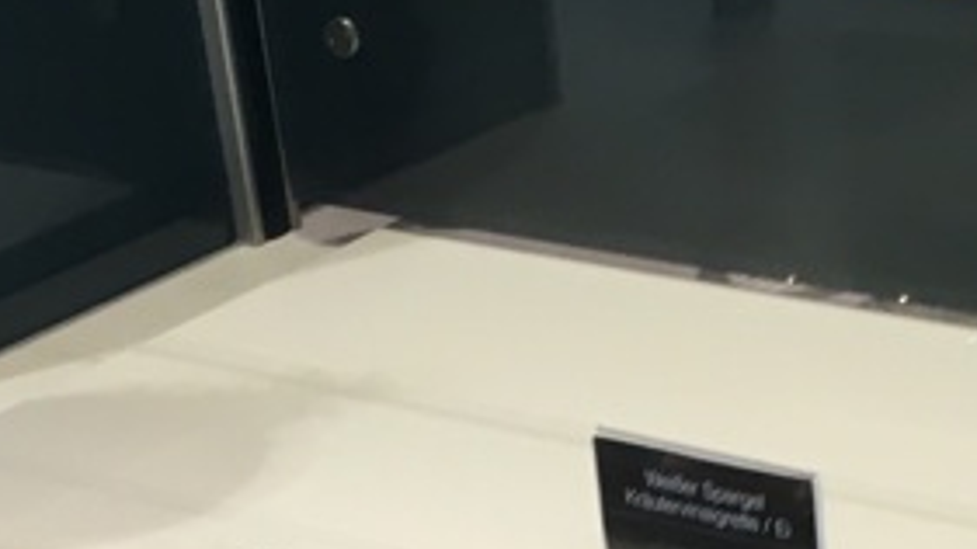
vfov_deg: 9.8
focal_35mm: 115
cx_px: 848
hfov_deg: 18.4
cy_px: 1067
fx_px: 2979
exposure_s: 1/33
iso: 32
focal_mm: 4.15
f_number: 2.2
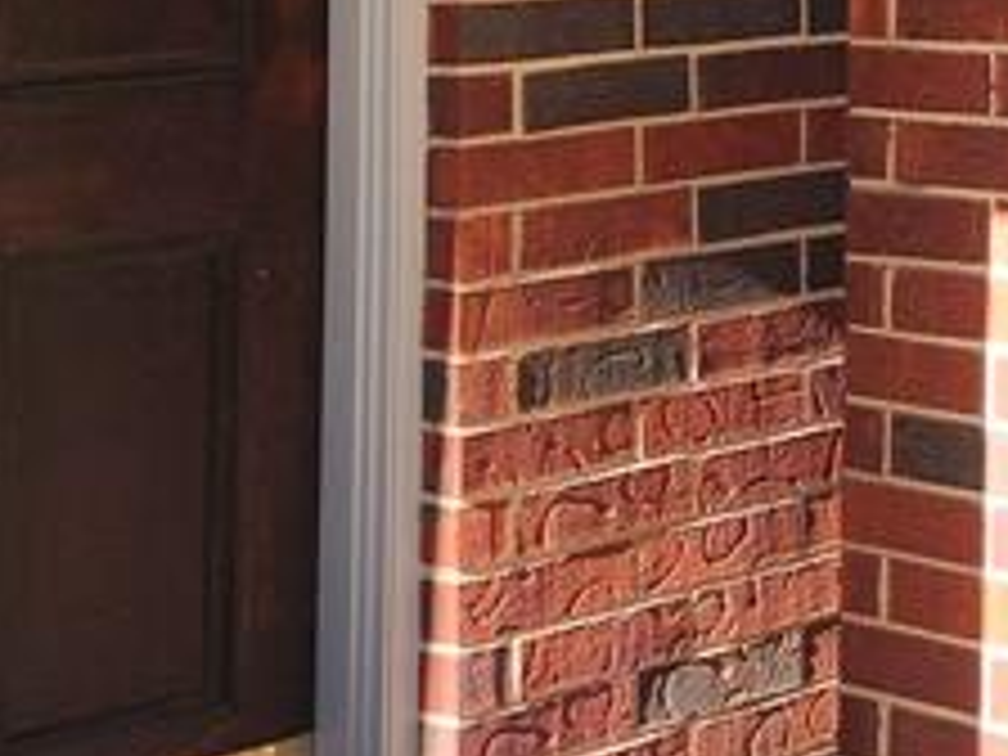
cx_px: 1786
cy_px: -308
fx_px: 3058
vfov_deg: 13.4
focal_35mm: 105
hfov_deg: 16.0
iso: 12
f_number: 1.8
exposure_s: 1/208
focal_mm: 6.4
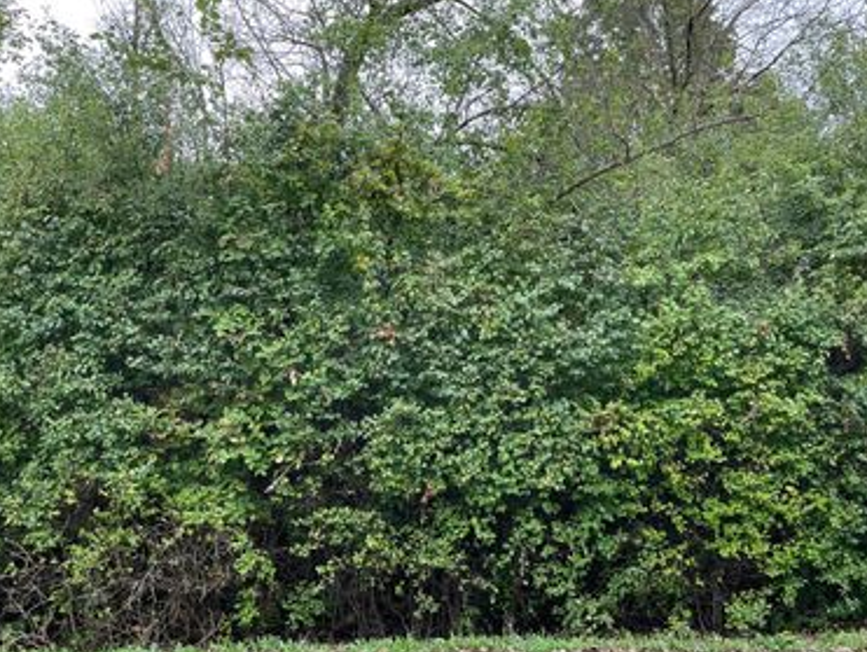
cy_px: 375
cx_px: 456
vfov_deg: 40.7
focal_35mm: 35
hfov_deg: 52.6
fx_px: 877
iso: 40
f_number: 1.6
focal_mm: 4.2
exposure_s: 1/121
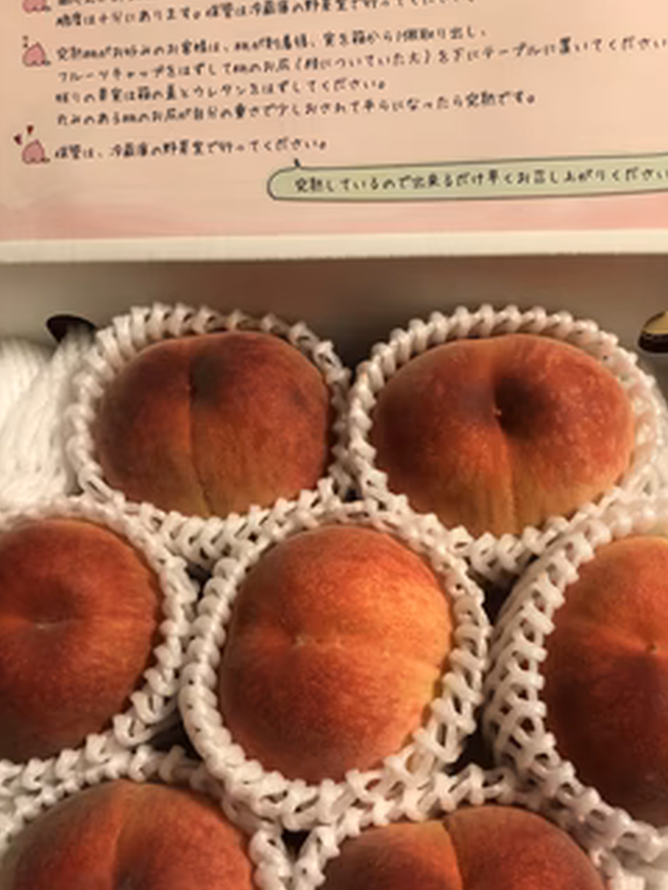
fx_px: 901
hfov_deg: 40.7
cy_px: 512
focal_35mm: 35
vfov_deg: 52.4
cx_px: 340
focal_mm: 4
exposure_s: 1/15
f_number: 1.8
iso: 64
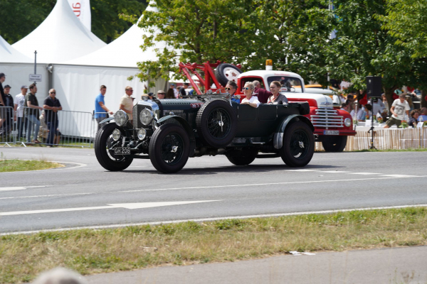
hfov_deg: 14.4
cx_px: 214
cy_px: 142
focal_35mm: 142
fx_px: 1684
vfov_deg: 9.7
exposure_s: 1/500
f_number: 5
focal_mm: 142
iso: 100
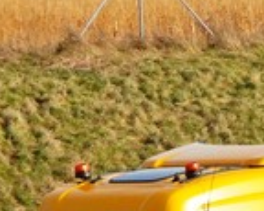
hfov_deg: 4.0
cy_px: 190
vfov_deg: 3.3
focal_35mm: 475
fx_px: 3709
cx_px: 691
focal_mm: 60.8
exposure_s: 1/3200
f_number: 5.6
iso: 1250
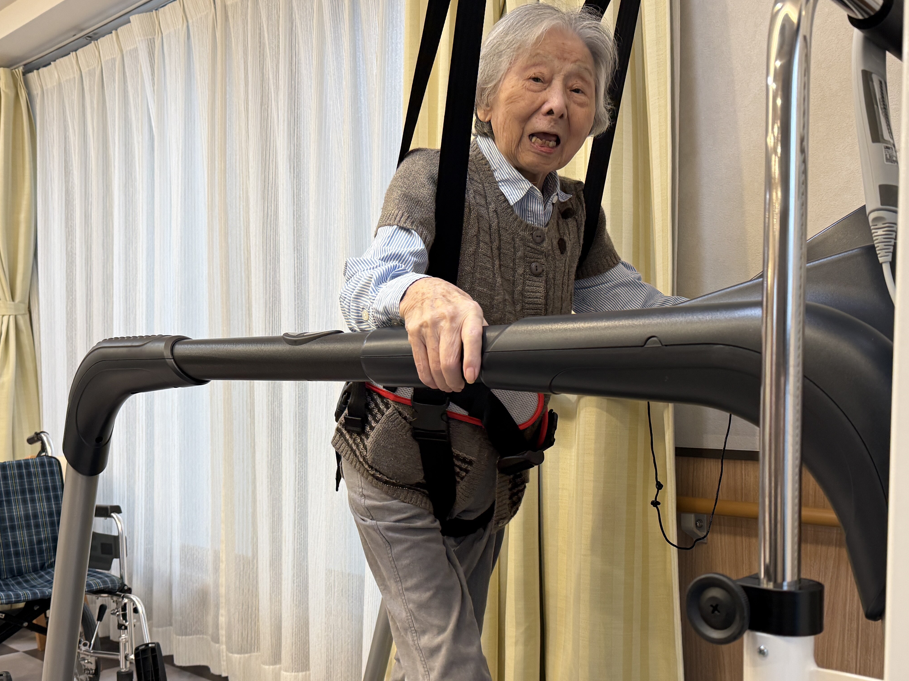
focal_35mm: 34
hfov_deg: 53.8
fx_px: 893
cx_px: 519
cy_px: 445
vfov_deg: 41.3
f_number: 1.78
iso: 200
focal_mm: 6.76
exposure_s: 1/121
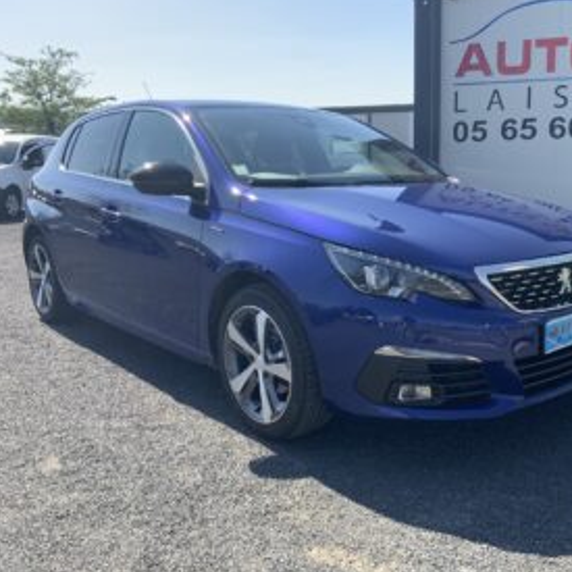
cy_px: 282
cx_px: 348
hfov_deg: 46.9
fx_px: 654
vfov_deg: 47.2
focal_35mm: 35
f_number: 1.8
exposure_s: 1/898
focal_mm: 3
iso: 16
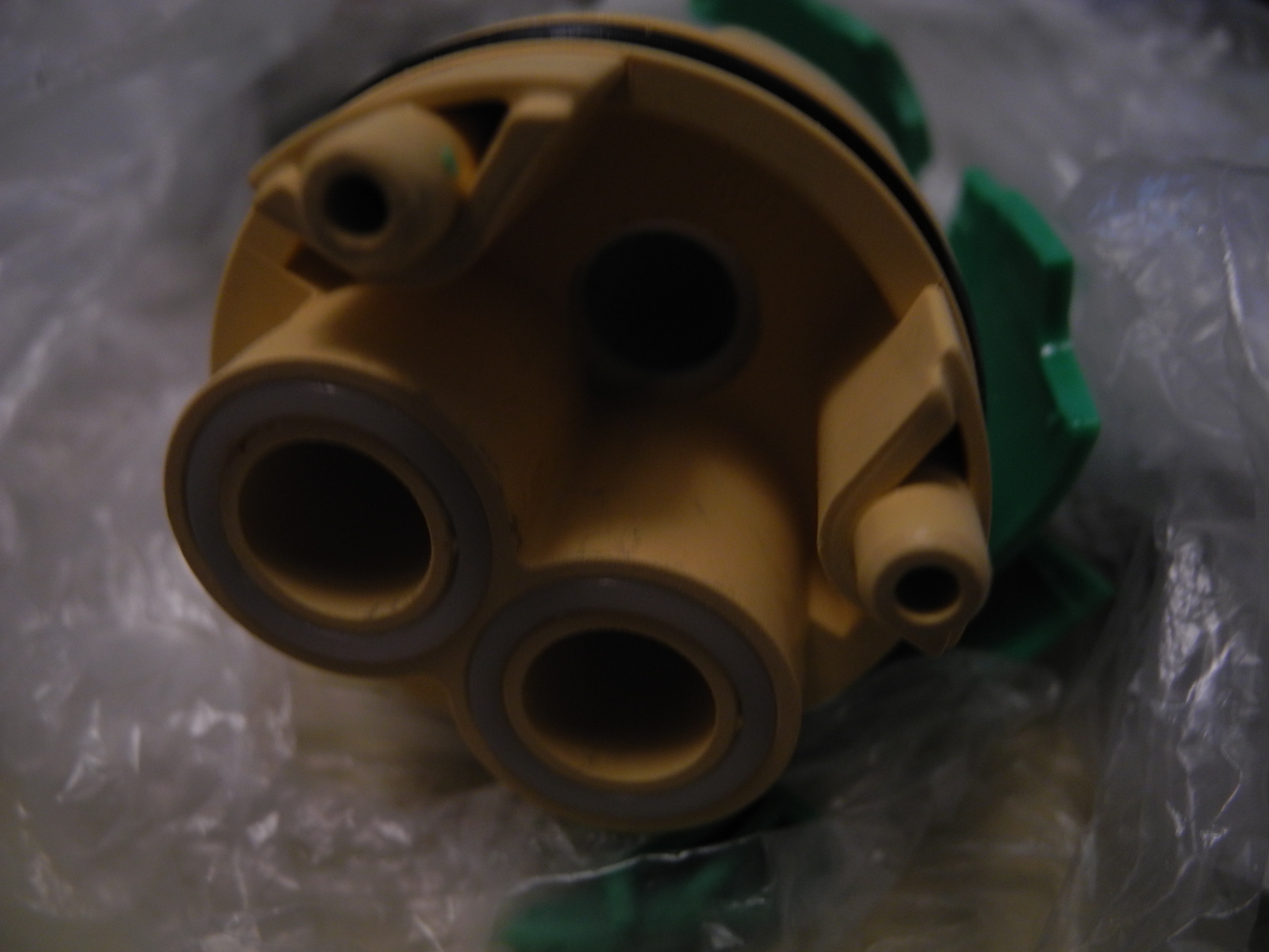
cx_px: 634
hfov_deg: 63.4
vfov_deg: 49.7
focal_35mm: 28
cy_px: 476
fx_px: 1026
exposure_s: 1/25
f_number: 2.8
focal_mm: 6
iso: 200
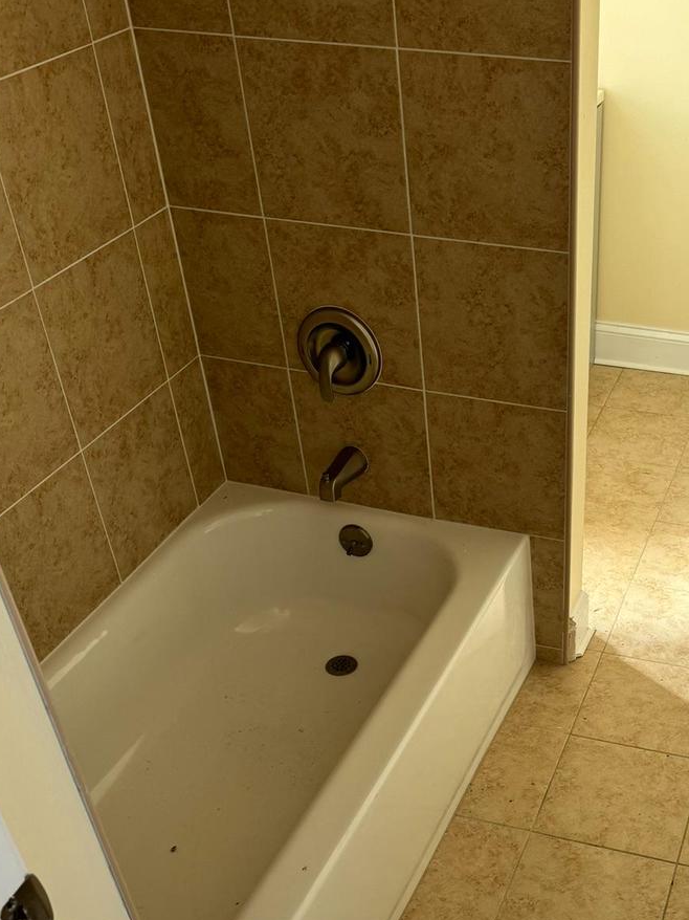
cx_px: 555
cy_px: 716
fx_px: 1115
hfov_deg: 33.3
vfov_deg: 43.0
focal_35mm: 42
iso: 50
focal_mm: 6.86
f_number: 1.78
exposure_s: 1/122
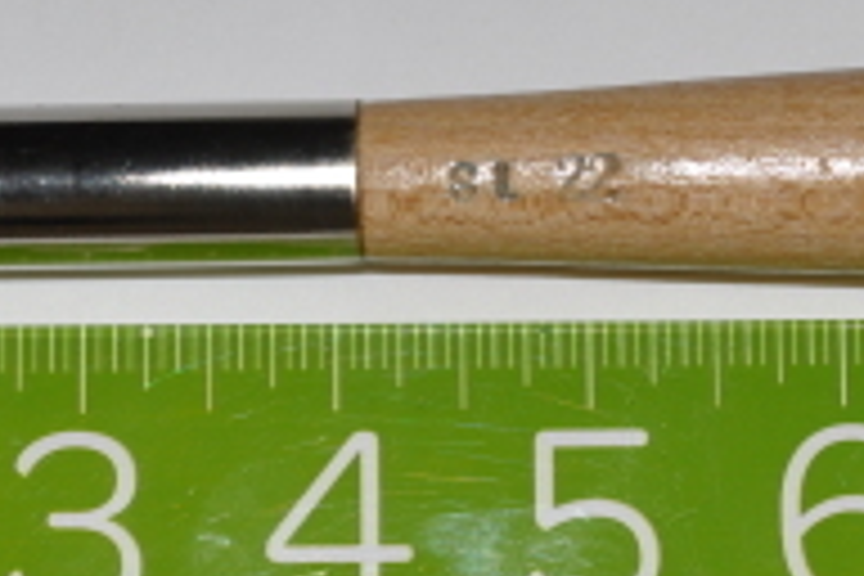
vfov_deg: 6.6
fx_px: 4968
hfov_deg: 9.9
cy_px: 297
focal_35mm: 207
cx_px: 450
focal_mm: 44
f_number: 9
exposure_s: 1/160
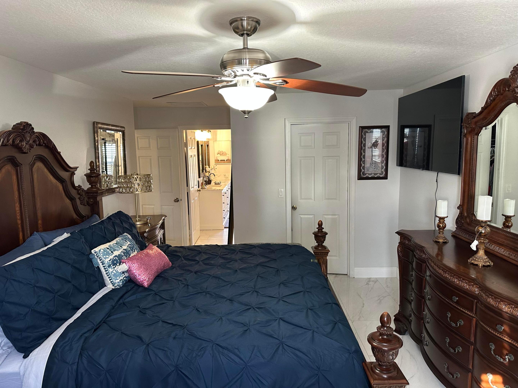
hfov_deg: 71.6
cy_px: 194
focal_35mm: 24
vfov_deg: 56.8
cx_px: 259
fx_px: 359
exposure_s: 1/60
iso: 250
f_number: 1.78
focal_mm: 6.86
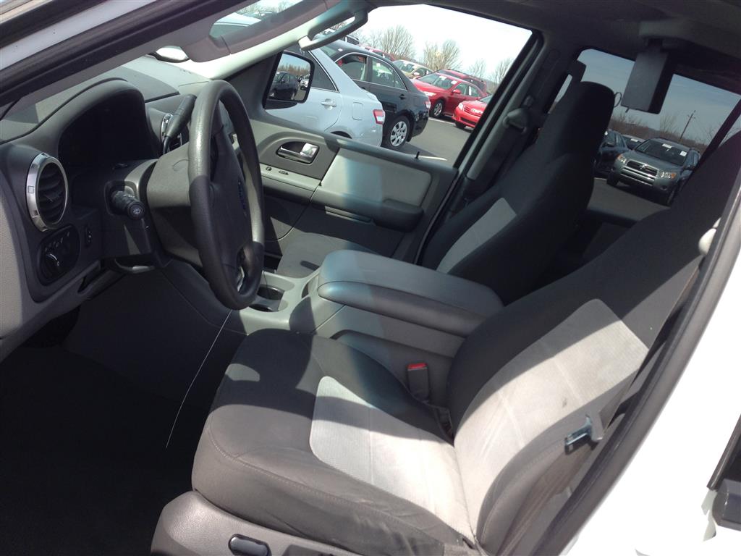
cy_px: 278
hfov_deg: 55.4
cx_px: 370
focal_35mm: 33
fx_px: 706
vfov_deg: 42.9
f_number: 2.4
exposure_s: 1/502
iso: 50
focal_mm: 4.13
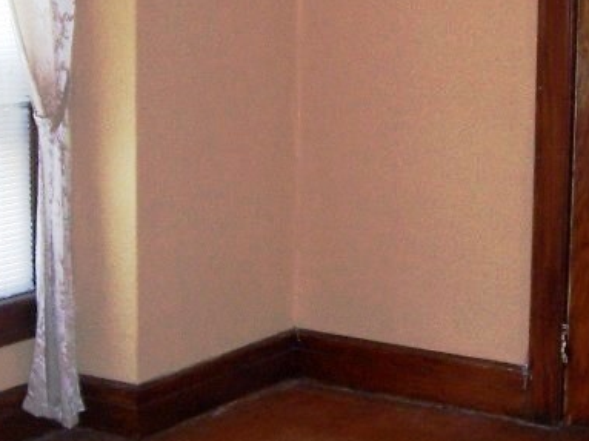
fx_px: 1548
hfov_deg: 21.5
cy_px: 132
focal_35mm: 91
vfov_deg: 16.2
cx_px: 372
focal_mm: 5.6
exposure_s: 1/60
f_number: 2.7
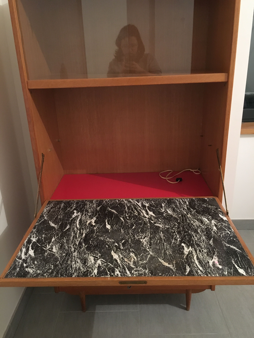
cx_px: 127
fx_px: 284
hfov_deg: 48.2
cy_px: 169
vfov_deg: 61.7
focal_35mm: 29
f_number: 2.2
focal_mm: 4.15
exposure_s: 1/15
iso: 400
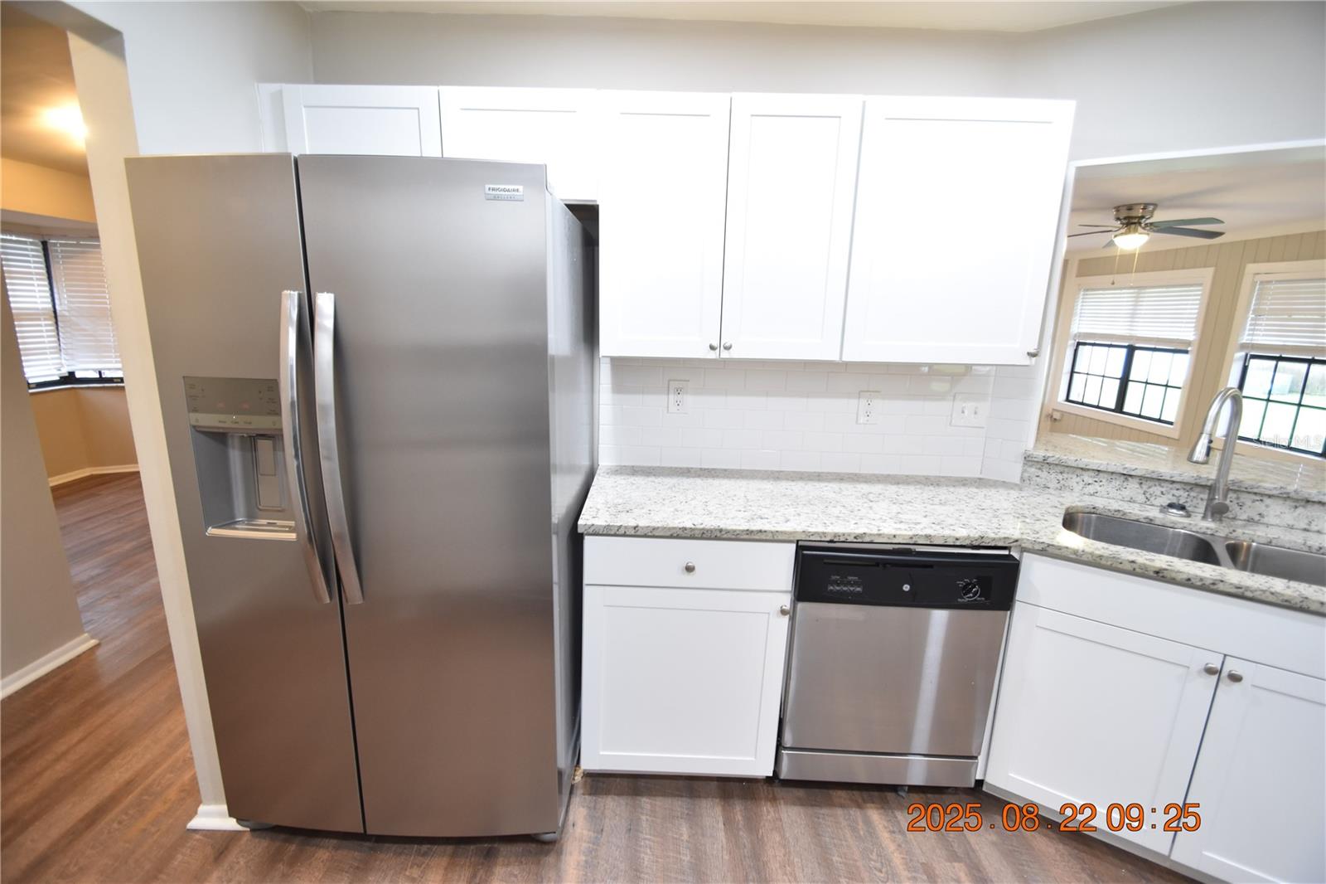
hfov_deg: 100.4
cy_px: 442
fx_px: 552
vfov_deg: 77.3
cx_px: 663
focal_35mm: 15
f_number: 3.5
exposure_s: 1/30
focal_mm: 10
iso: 800
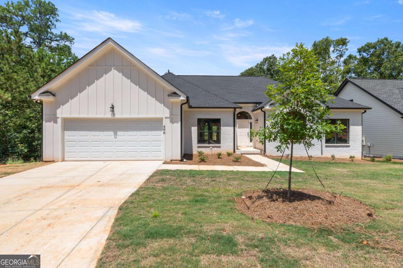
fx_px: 185
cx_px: 202
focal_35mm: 16
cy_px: 134
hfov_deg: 95.0
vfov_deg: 72.1
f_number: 9
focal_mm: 11
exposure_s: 1/640
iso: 200
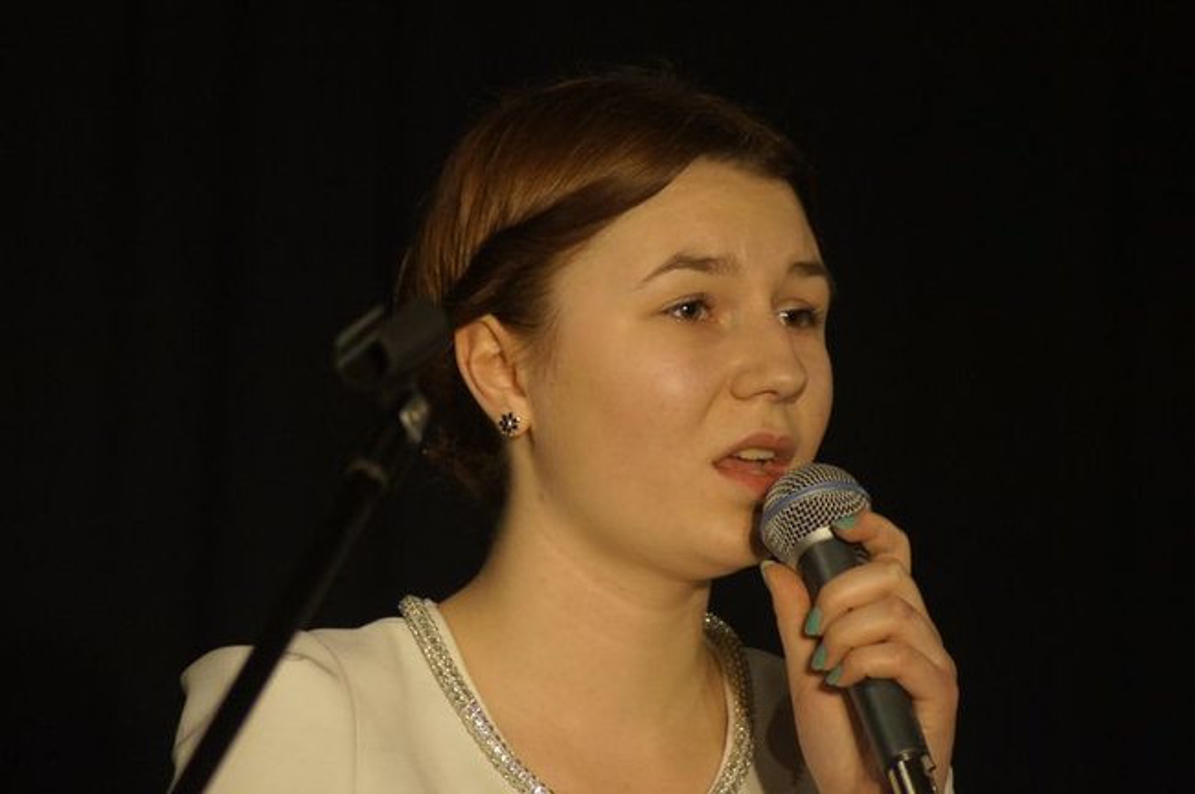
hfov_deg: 4.6
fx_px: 14922
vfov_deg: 3.0
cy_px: 397
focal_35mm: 450
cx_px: 598
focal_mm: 300
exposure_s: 1/125
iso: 1600
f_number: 5.6
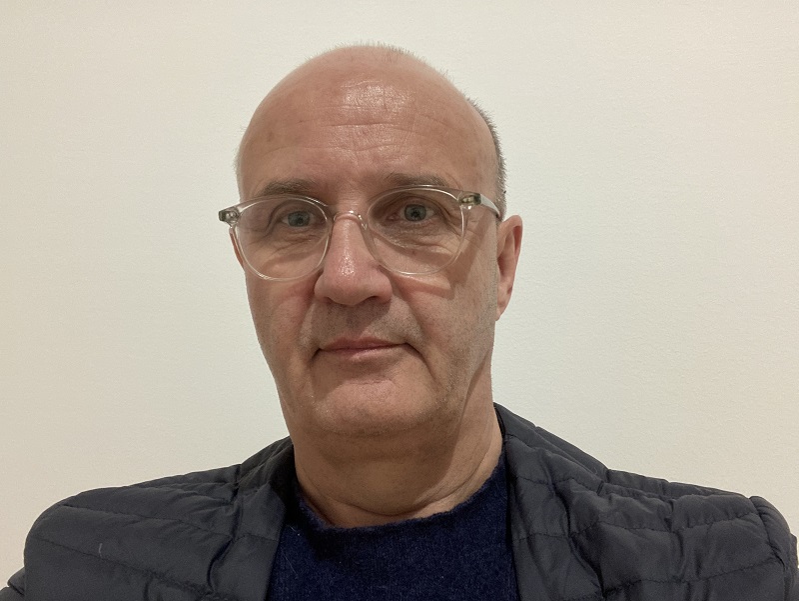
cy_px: 300
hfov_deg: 56.8
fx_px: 739
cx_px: 400
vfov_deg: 44.2
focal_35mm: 32
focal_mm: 2.87
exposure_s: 1/42
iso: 320
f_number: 2.2
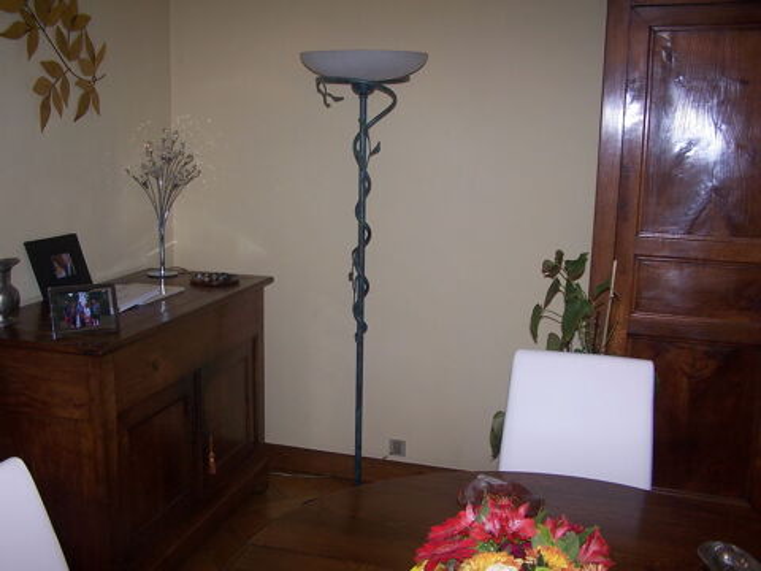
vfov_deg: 37.7
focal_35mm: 38
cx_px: 380
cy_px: 286
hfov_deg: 49.0
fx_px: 835
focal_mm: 6.3
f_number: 2.8
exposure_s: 1/60
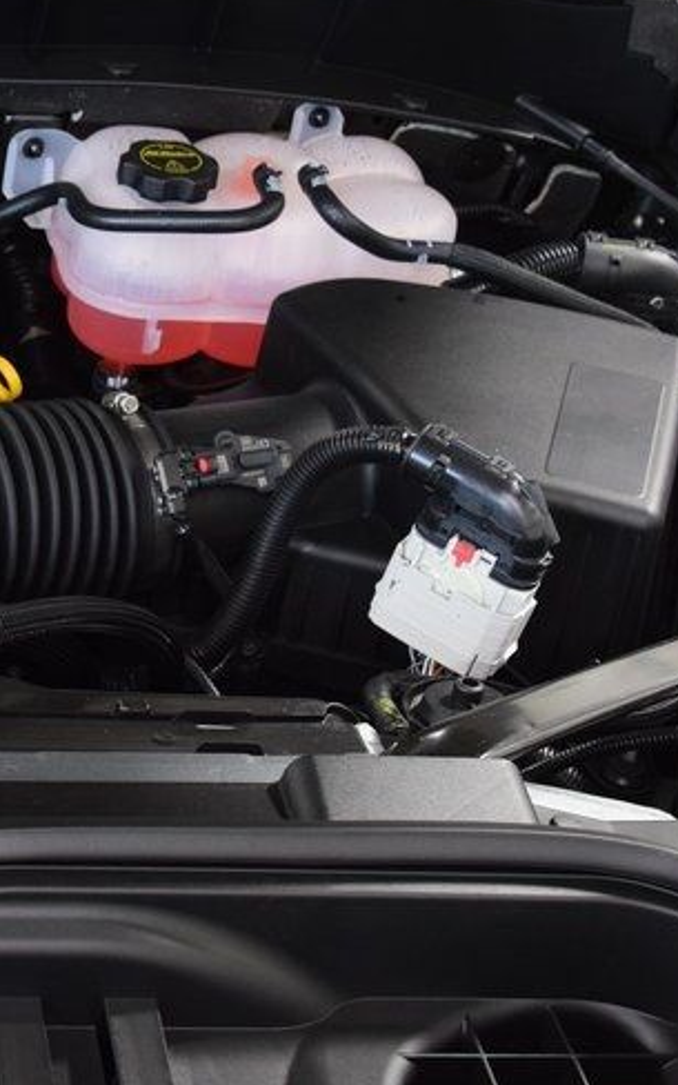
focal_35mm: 77
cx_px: -429
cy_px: 517
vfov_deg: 26.8
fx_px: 2276
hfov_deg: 15.3
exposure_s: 1/15
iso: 1600
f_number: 6.3
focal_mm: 24
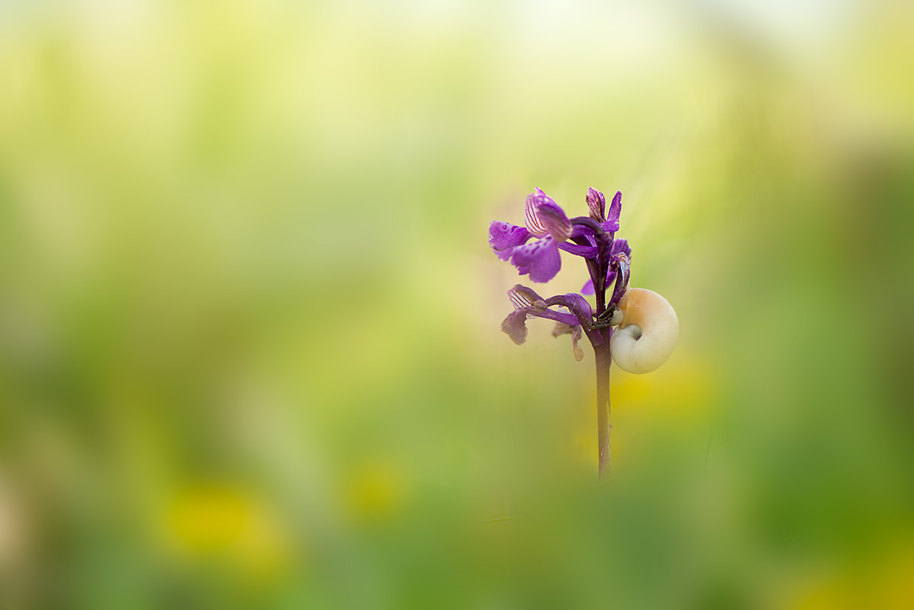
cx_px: 457
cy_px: 305
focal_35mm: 105
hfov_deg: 19.4
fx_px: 2667
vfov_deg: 13.1
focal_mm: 105
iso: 200
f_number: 3.5
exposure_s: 1/400
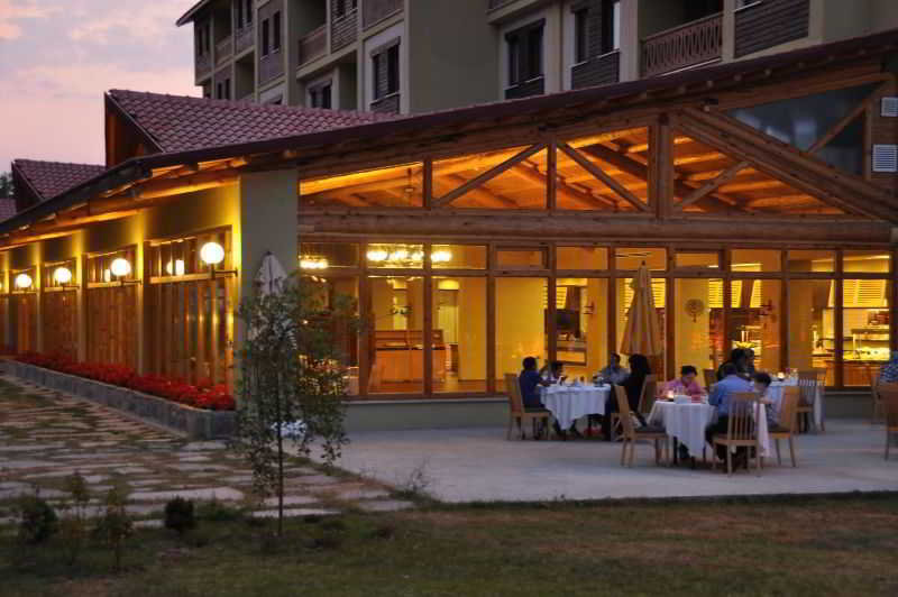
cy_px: 298
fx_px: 1495
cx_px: 449
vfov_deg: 22.6
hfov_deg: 33.4
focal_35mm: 60
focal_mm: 40
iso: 400
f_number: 4.5
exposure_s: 1/4
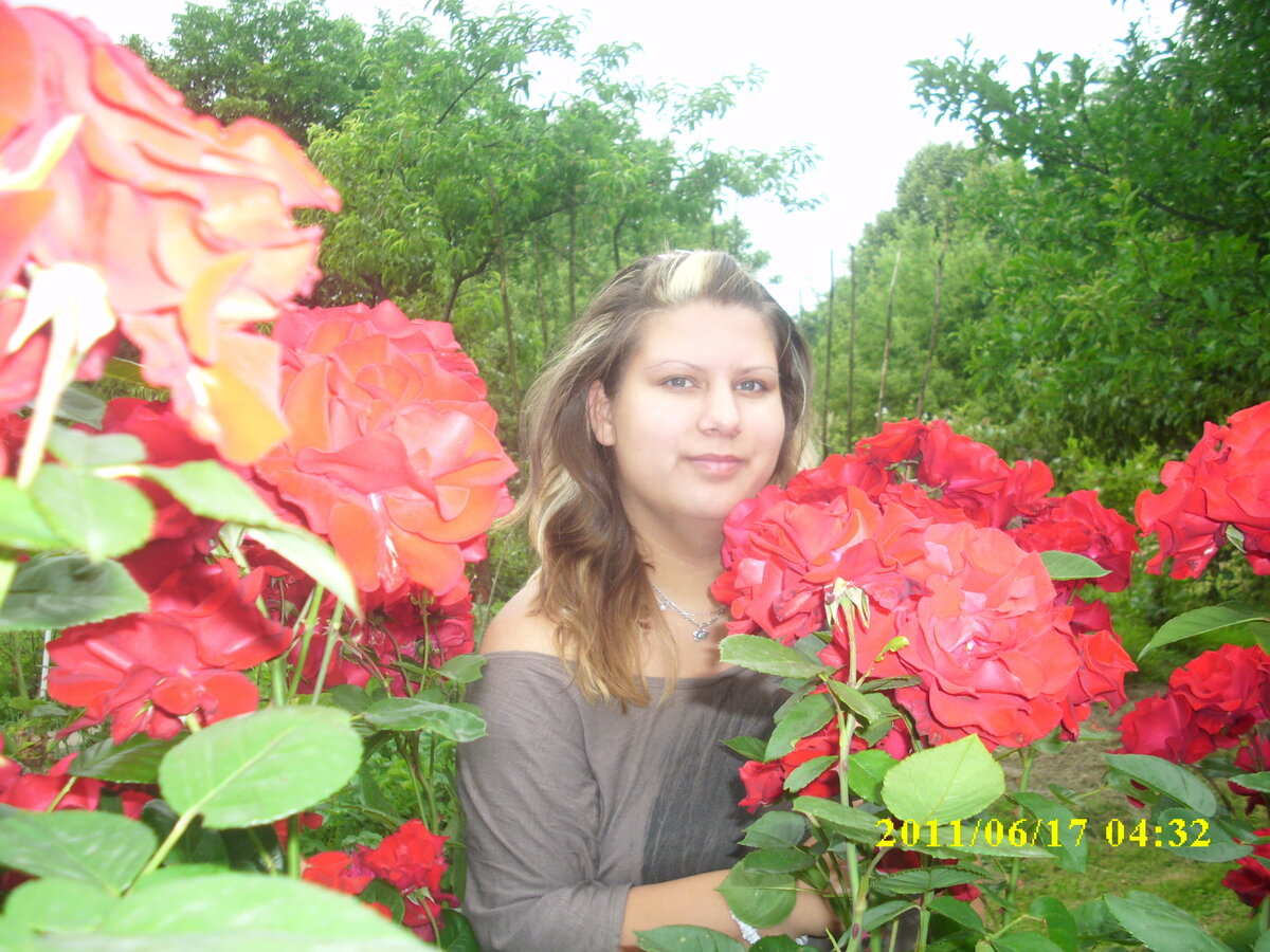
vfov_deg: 45.4
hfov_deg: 58.4
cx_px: 635
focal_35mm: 31
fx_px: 1137
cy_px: 476
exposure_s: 1/84
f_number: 2.8
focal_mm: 6.2
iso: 50
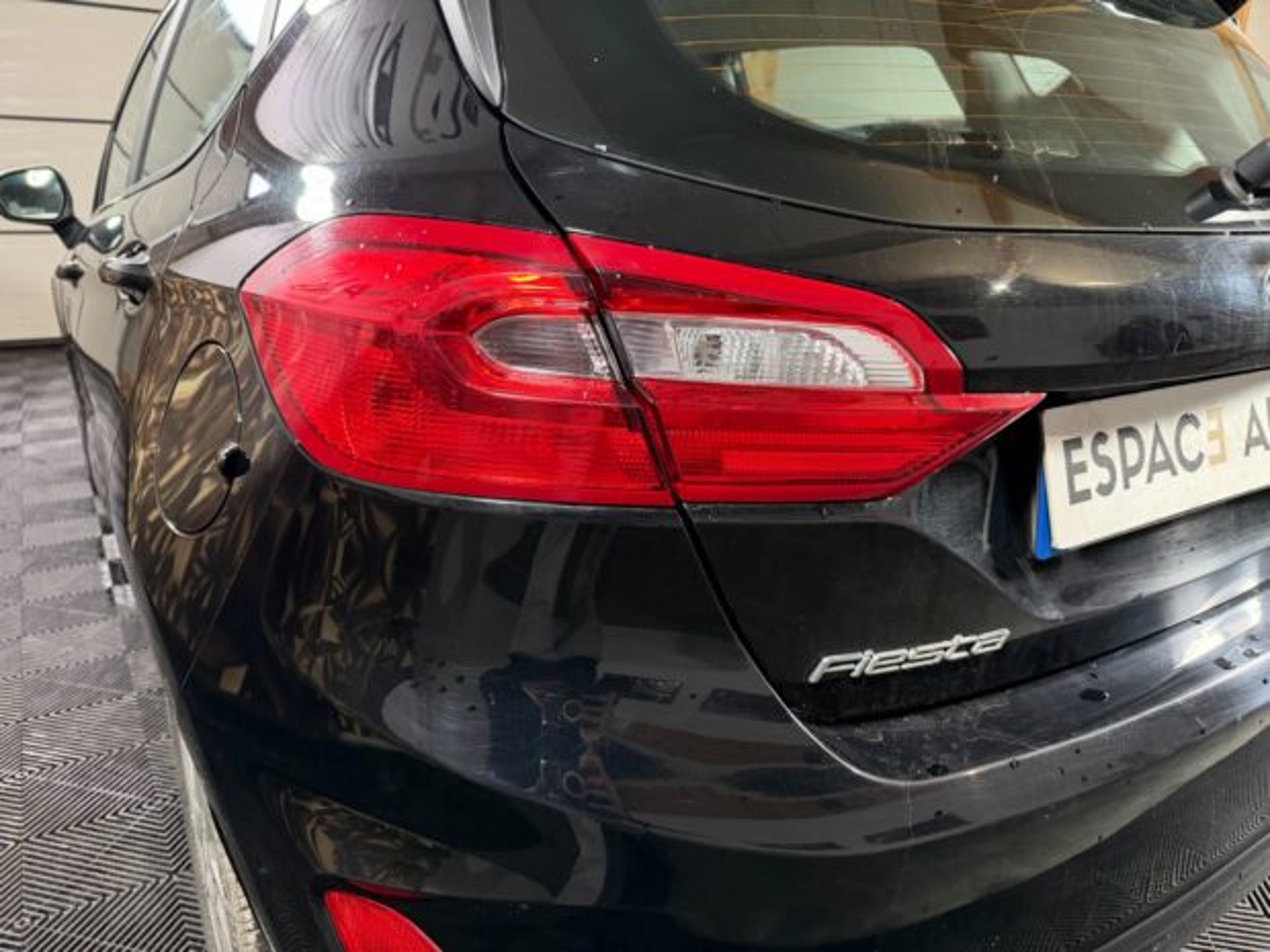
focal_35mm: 24
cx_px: 635
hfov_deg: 71.6
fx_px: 881
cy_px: 476
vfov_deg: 56.8
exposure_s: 1/33
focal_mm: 6.76
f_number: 1.78
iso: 800
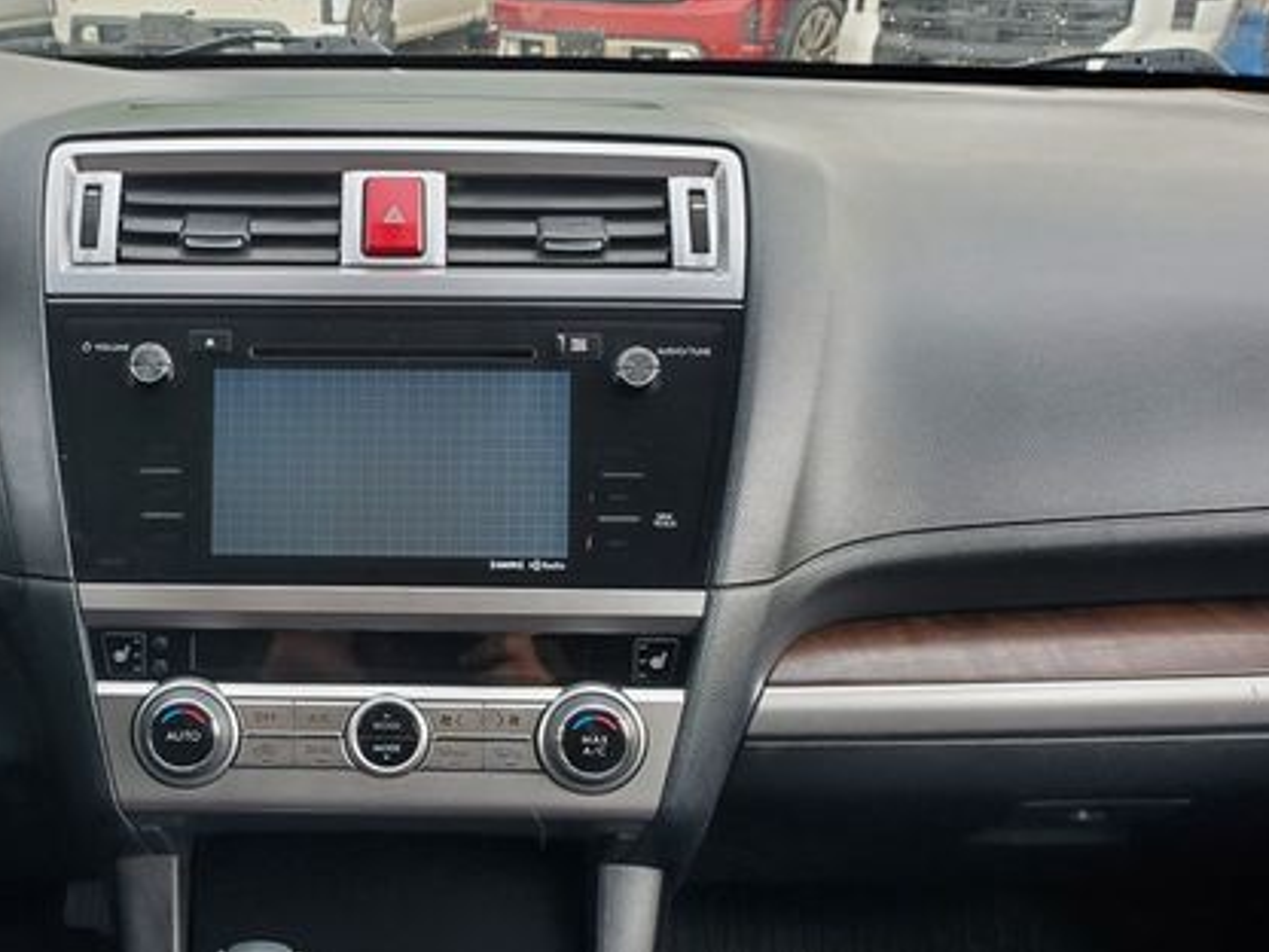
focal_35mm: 40
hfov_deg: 45.6
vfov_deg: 35.1
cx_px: 360
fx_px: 1466
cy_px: 729
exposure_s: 1/78
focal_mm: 4.3
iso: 64
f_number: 2.4
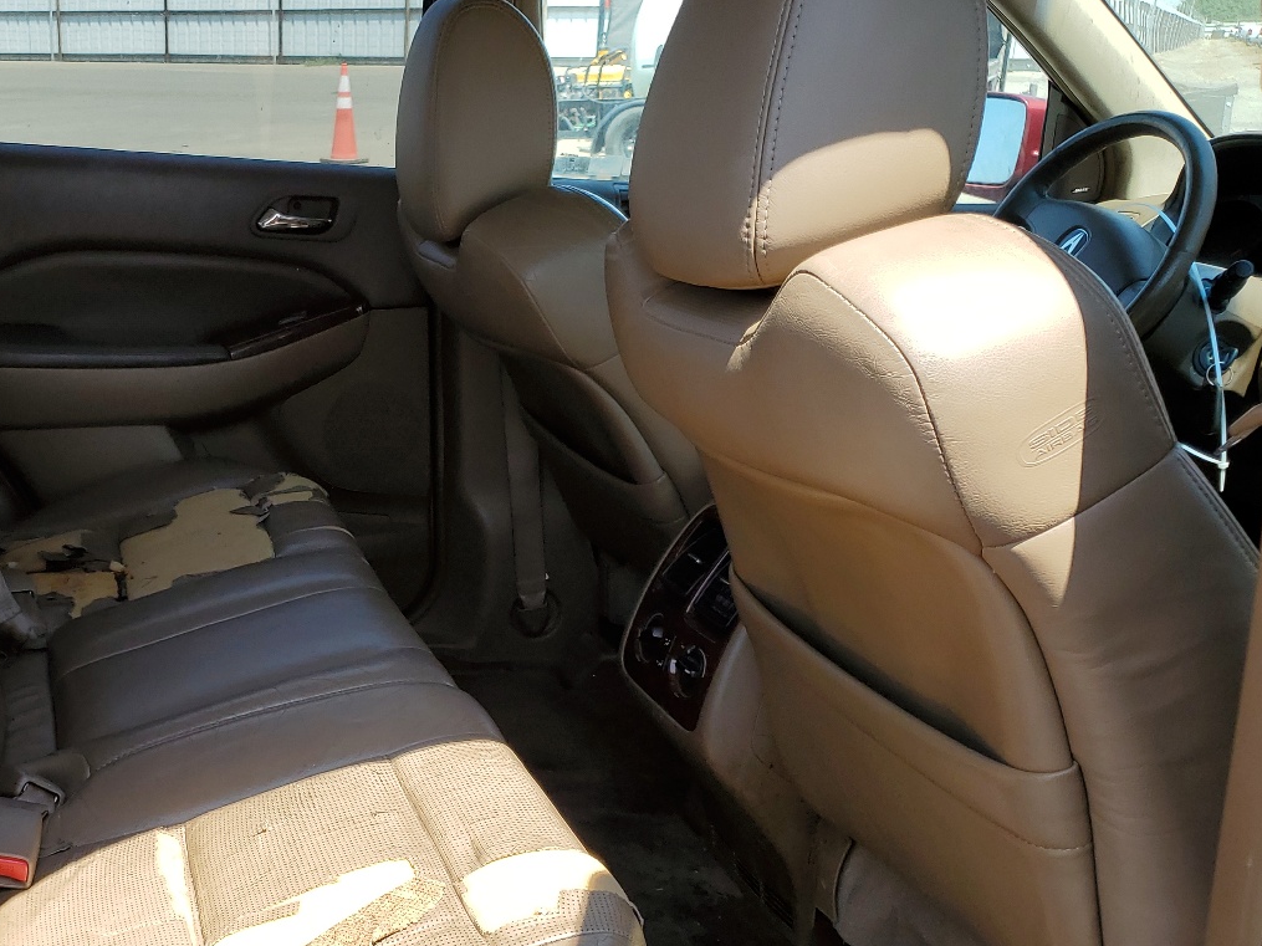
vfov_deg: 35.0
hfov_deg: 44.4
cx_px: 329
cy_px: 579
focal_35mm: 41
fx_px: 1495
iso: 50
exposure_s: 1/909
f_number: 1.5
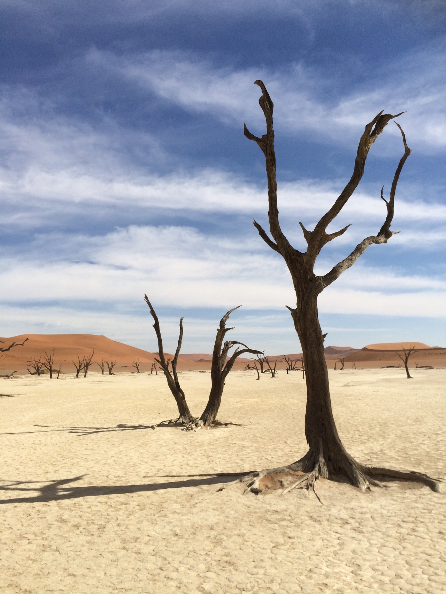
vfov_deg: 61.7
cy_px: 297
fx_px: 498
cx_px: 223
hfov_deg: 48.2
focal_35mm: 29
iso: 40
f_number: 2.2
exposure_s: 1/4566
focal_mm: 4.15
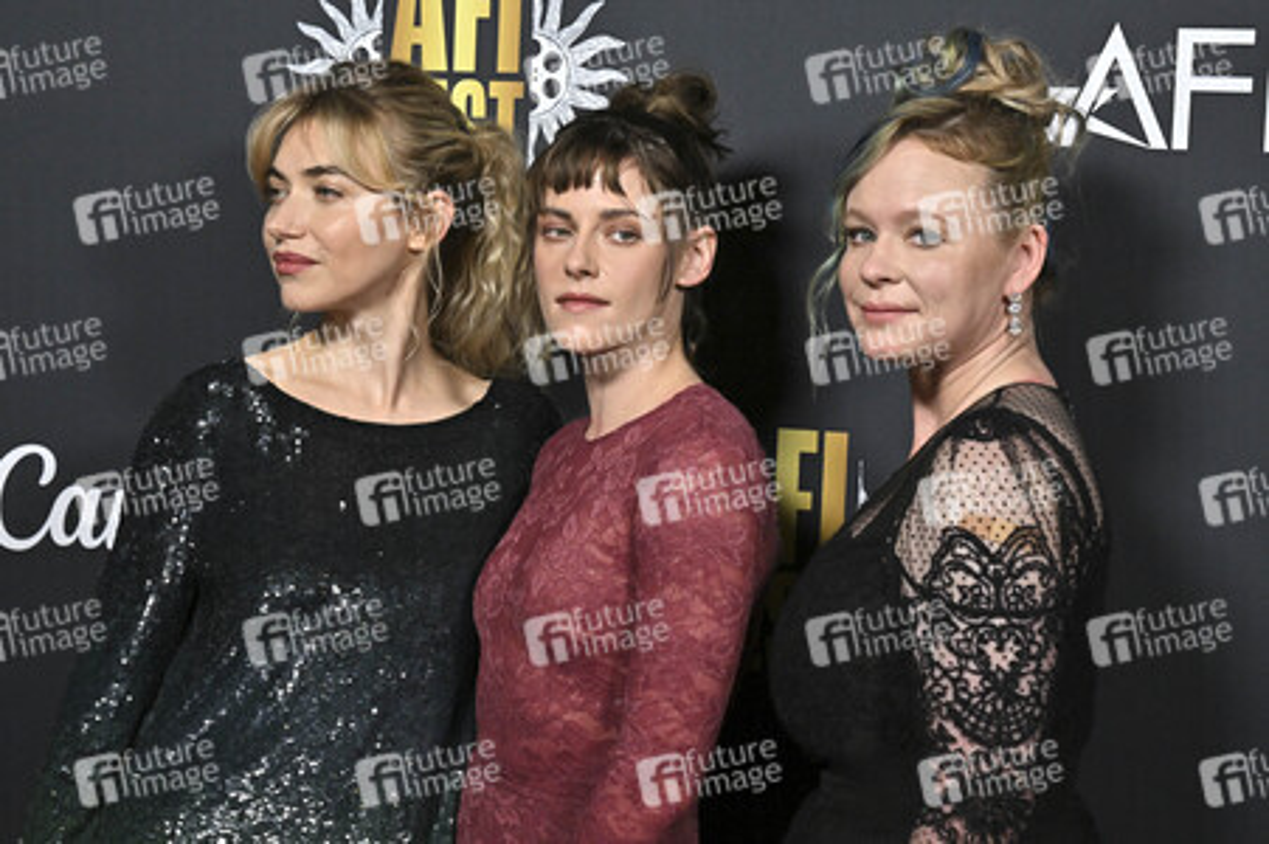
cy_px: 422
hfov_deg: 30.5
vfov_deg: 20.6
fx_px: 2325
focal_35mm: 66
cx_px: 634
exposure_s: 1/320
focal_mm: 66
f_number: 6.3
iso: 2500
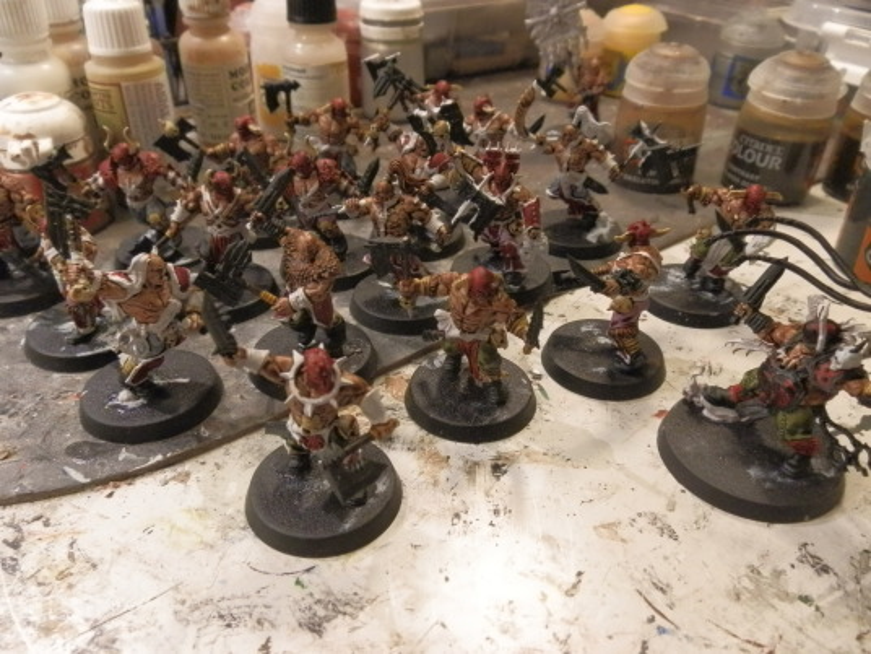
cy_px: 327
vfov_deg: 49.7
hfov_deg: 63.4
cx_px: 436
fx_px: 705
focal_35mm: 28
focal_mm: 5
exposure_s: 1/80
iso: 400
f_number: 3.1
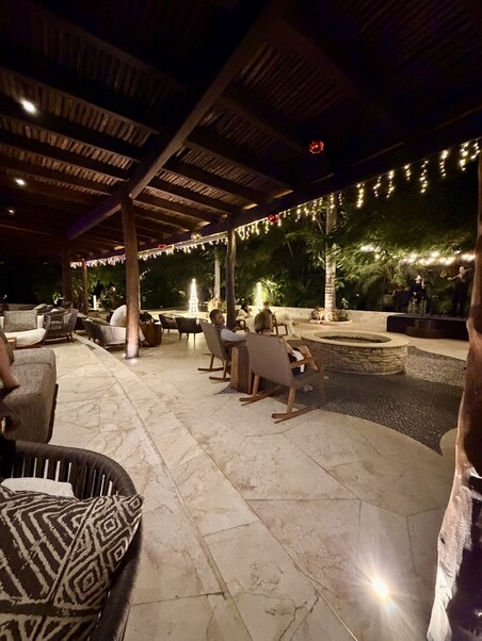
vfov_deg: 102.0
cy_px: 320
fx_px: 260
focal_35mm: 14
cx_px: 241
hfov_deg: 85.7
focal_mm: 2.22
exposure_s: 1/30
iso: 1250
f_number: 2.2
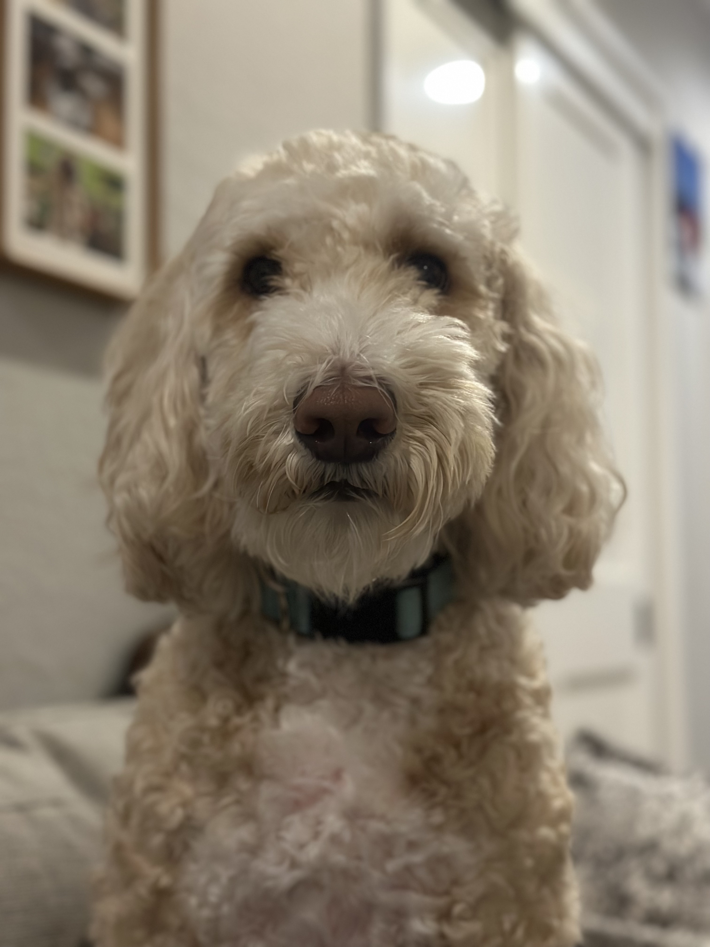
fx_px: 1313
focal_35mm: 48
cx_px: 355
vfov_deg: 39.7
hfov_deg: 30.3
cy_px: 474
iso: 400
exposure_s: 1/40
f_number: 1.78
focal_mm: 6.86
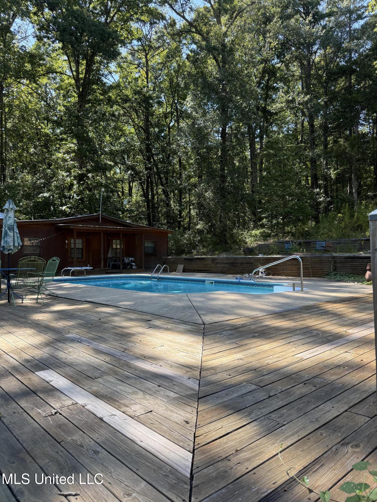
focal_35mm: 24
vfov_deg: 71.6
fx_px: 349
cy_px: 251
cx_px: 188
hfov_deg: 56.8
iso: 100
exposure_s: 1/909
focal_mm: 6.76
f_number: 1.78
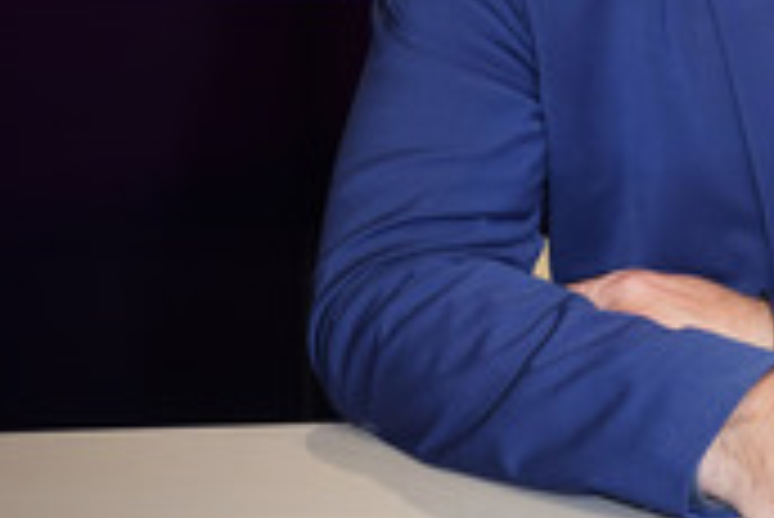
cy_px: -122
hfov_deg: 17.9
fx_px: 2367
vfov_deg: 12.2
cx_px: 853
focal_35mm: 110
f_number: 5.6
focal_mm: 42
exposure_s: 1/160
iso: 2000
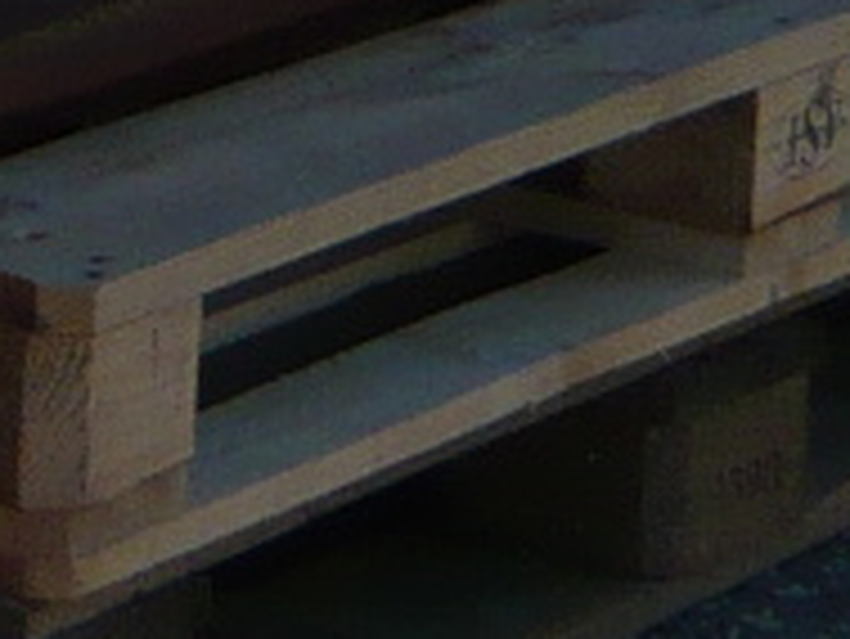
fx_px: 5332
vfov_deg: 6.5
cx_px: -603
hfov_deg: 8.8
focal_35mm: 217
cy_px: -868
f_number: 2.8
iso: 100
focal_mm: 4.6
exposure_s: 1/640
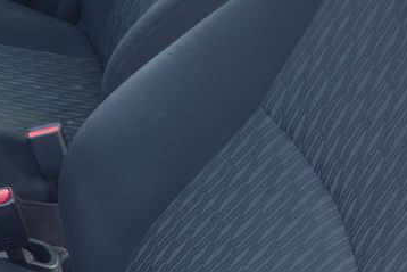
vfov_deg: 16.9
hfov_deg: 22.2
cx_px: -151
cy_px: 43
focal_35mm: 80
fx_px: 905
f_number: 4
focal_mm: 10.4
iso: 125
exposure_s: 1/50
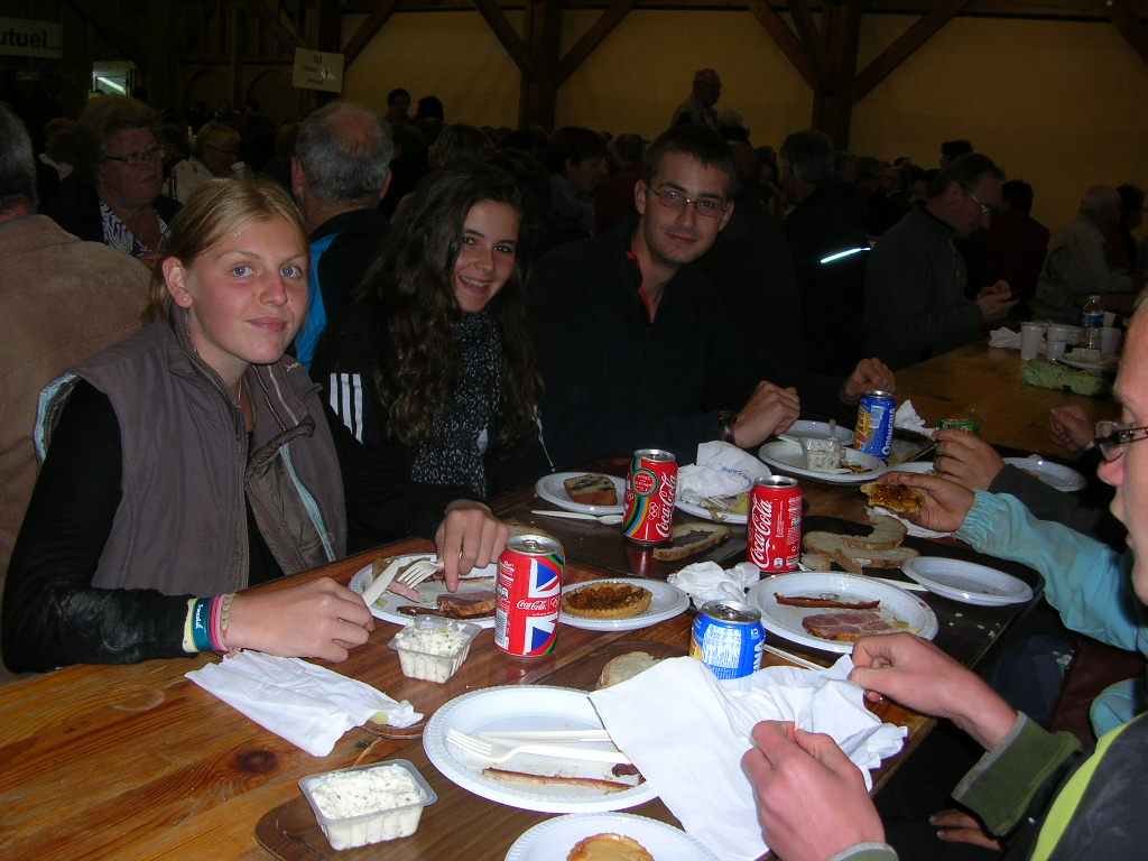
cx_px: 574
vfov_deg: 40.7
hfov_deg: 52.6
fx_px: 1161
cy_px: 430
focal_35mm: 35
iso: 50
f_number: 2.8
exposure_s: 1/60.1
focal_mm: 5.8
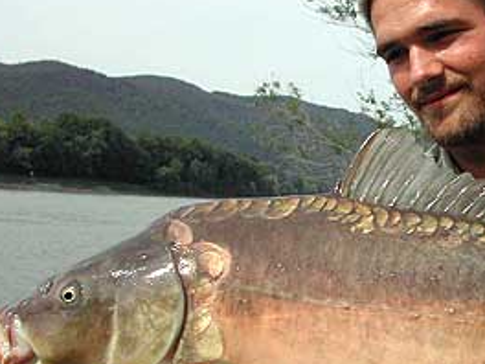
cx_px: 404
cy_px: 203
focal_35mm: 72
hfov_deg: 26.4
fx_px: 1009
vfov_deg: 20.4
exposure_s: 1/294
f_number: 7.6
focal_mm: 8
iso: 100
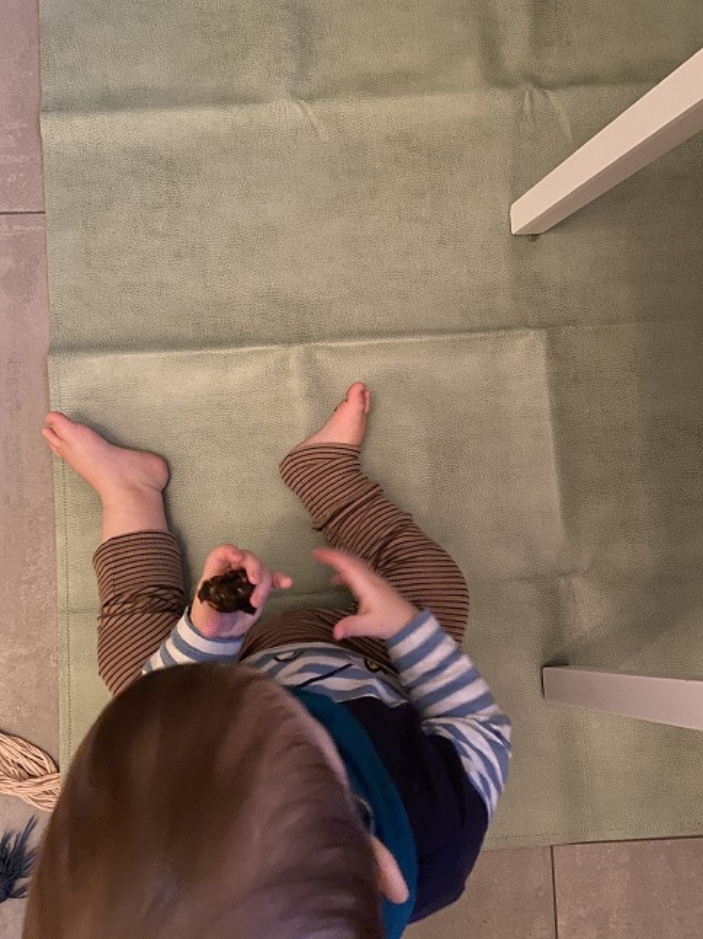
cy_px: 470
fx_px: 704
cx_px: 352
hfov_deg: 53.0
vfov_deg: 67.3
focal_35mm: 26
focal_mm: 4.25
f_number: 1.8
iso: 800
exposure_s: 1/20
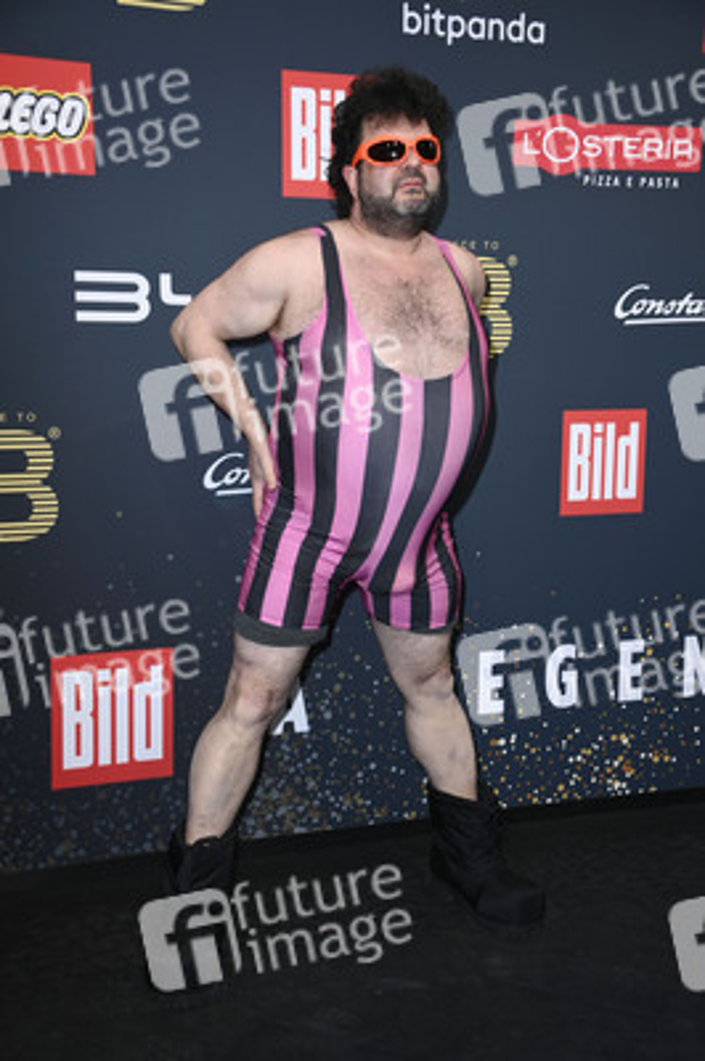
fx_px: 1412
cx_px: 352
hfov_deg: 28.0
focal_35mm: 48
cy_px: 530
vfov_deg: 41.1
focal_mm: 48
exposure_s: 1/250
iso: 320
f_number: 5.6
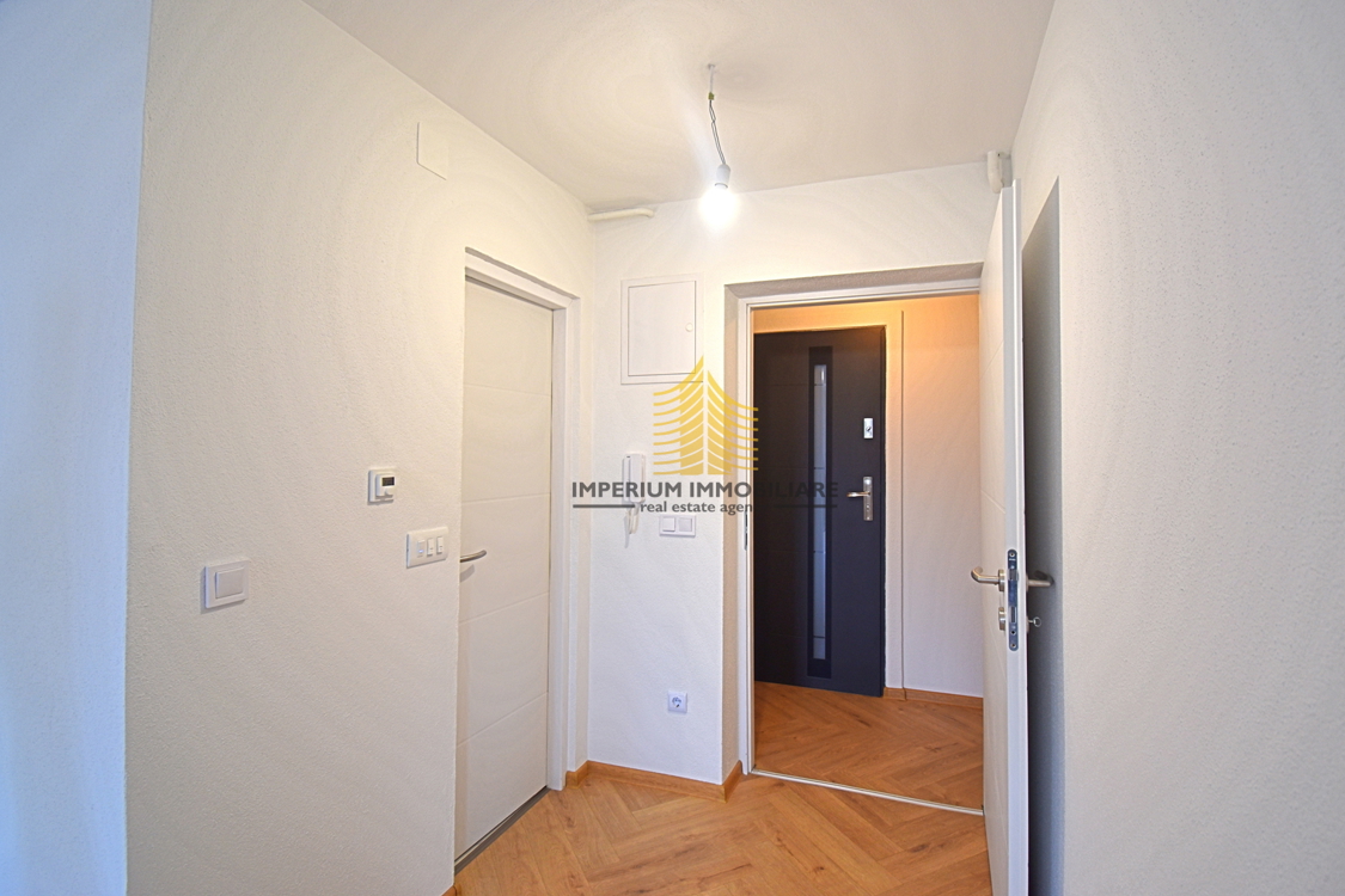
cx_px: 705
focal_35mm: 16
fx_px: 598
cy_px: 435
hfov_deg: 96.7
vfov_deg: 73.7
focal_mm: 10
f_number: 4.5
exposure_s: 1/40
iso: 100
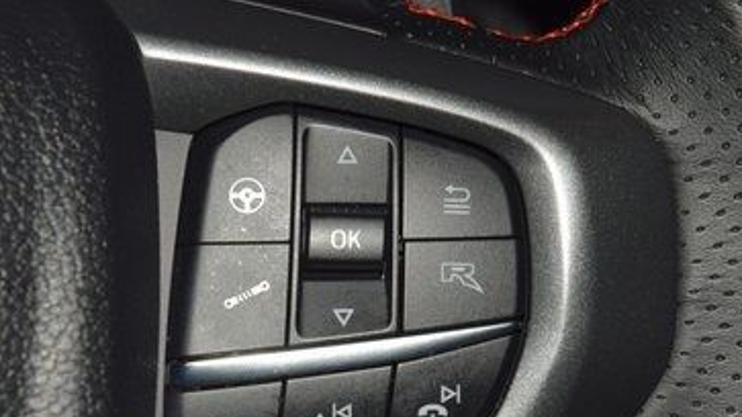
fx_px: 3816
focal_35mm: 194
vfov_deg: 6.3
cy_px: 257
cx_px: 323
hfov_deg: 11.1
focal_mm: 70
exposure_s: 1/125
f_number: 8
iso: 100
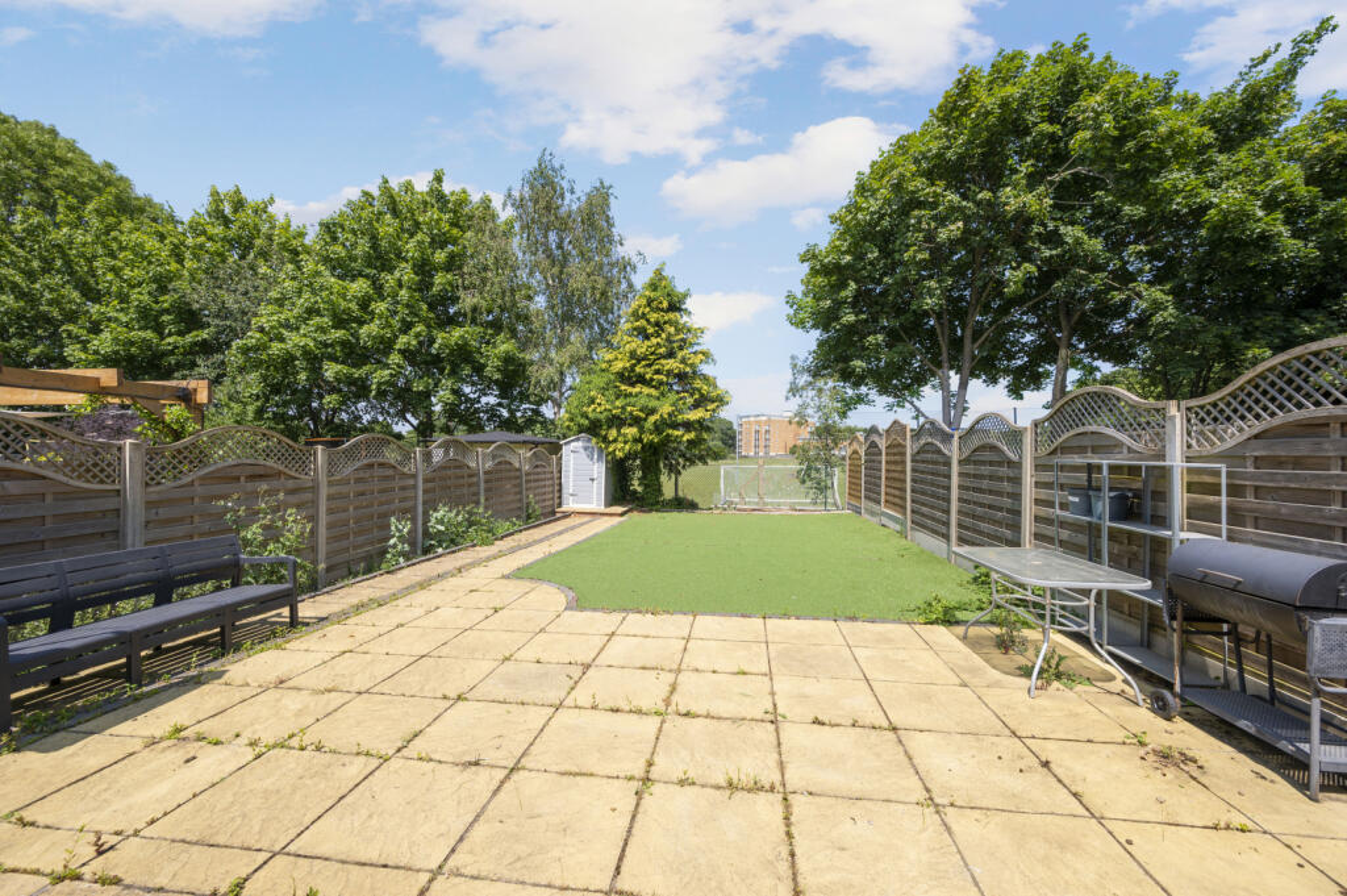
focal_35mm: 14
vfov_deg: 81.1
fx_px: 523
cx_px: 674
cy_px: 448
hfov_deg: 104.3
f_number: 8
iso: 200
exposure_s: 1/400
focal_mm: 14
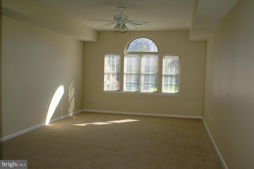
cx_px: 127
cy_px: 84
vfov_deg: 43.7
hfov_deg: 61.9
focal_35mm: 30
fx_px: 212
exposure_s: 1/125
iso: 100
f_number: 8
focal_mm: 20
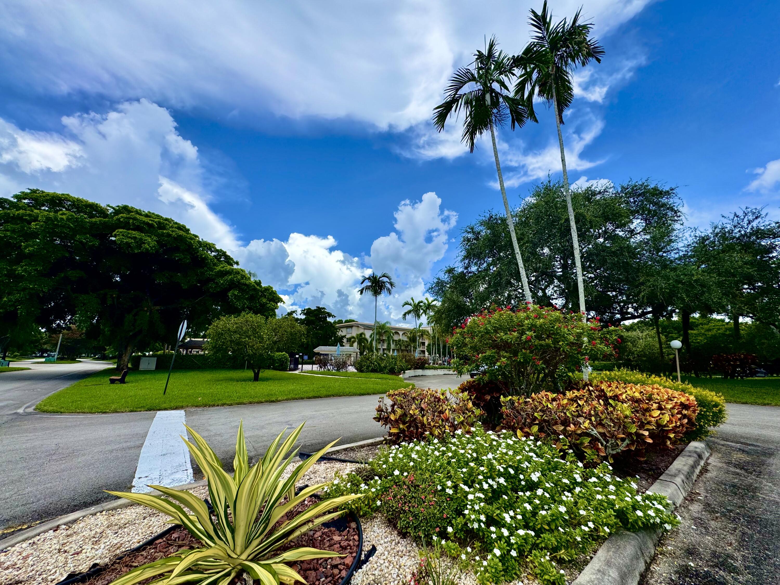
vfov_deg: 85.7
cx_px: 390
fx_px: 315
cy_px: 292
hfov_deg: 102.1
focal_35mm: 14
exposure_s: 1/1927
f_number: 2.2
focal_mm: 2.22
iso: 50
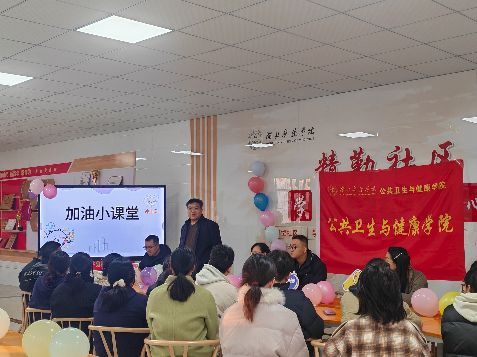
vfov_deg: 31.5
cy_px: 178
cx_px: 238
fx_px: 634
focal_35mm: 46
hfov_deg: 41.2
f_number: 1.95
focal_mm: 5.52
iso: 80
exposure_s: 1/100
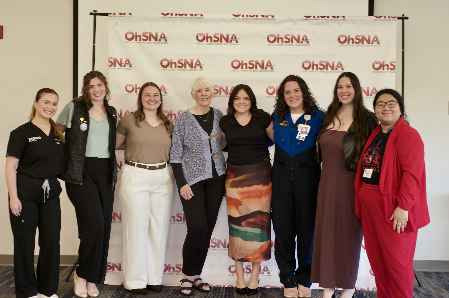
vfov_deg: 27.0
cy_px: 149
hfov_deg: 39.6
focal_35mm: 50
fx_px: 623
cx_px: 224
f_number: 4
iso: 250
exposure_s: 1/15
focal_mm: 50
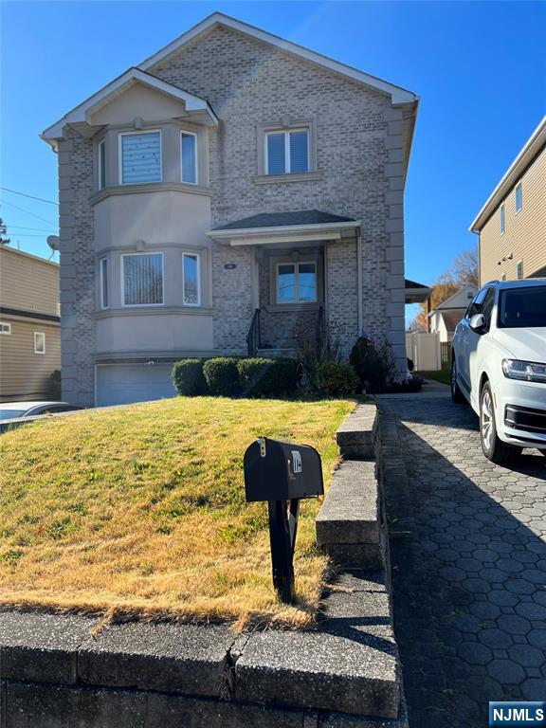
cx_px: 273
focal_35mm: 26
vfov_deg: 67.3
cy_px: 364
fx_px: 547
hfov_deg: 53.1
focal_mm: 5.7
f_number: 1.5
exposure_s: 1/2083
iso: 50
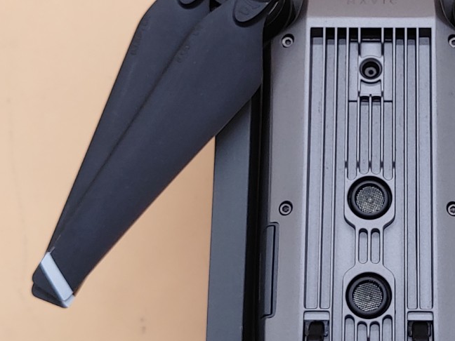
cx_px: 381
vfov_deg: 18.4
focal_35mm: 80
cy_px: 154
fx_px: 1052
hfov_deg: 23.9
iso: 50
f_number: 1.8
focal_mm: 4.36
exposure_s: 1/73
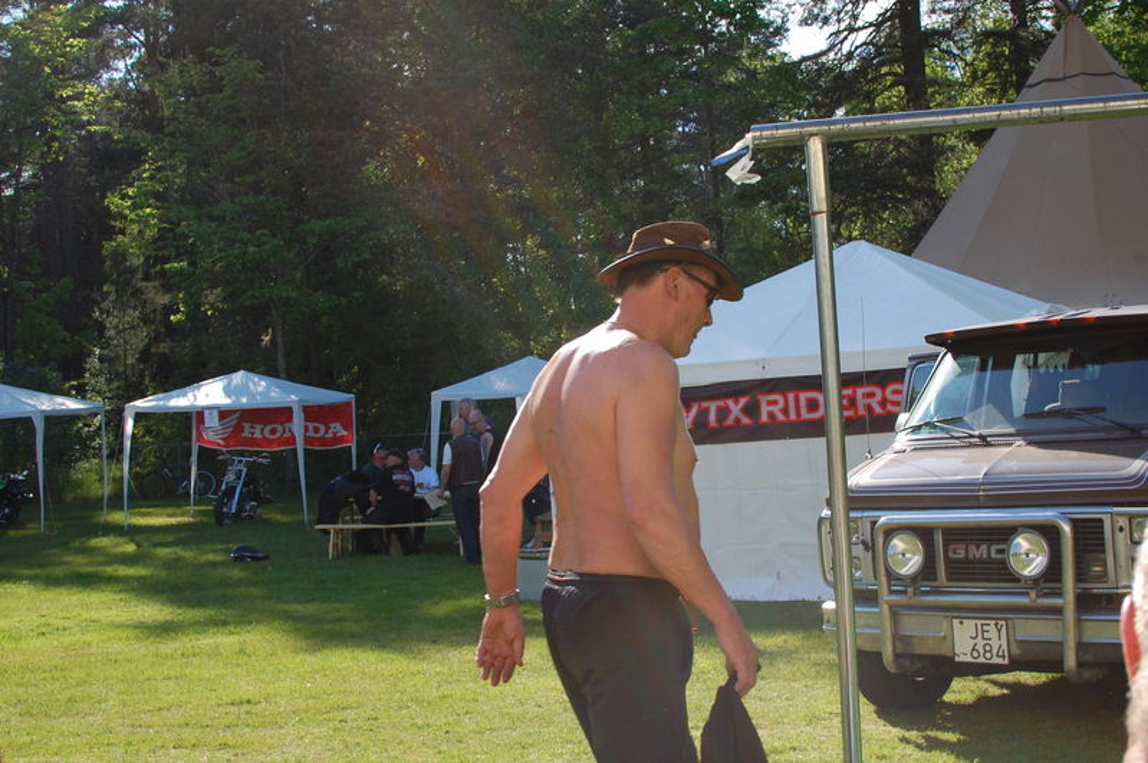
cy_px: 382
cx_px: 574
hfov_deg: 37.9
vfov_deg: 25.7
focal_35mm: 52
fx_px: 1672
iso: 200
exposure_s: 1/200
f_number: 7.1
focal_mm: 35
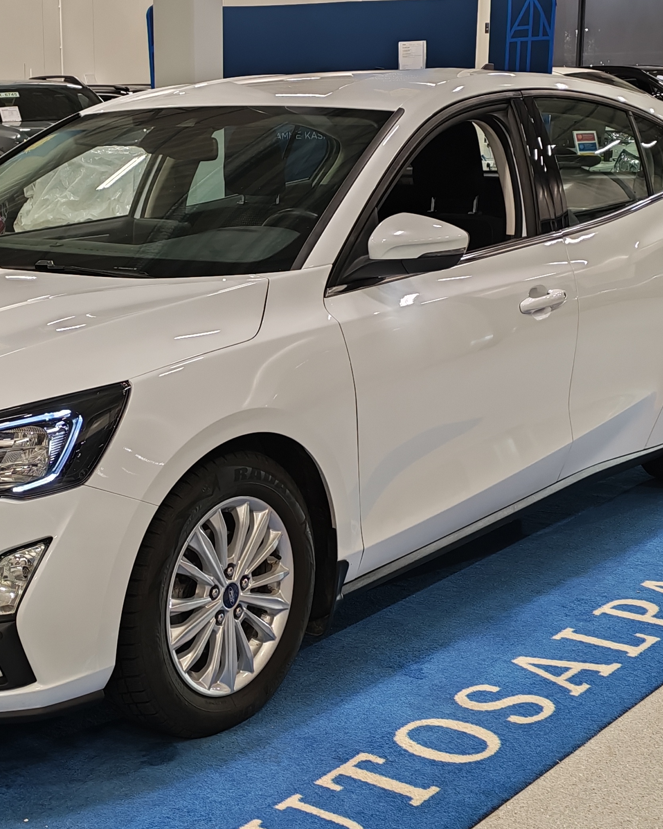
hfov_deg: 23.9
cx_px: 134
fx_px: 1545
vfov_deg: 30.0
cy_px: 423
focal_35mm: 63
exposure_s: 1/100
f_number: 1.9
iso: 250
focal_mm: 6.12
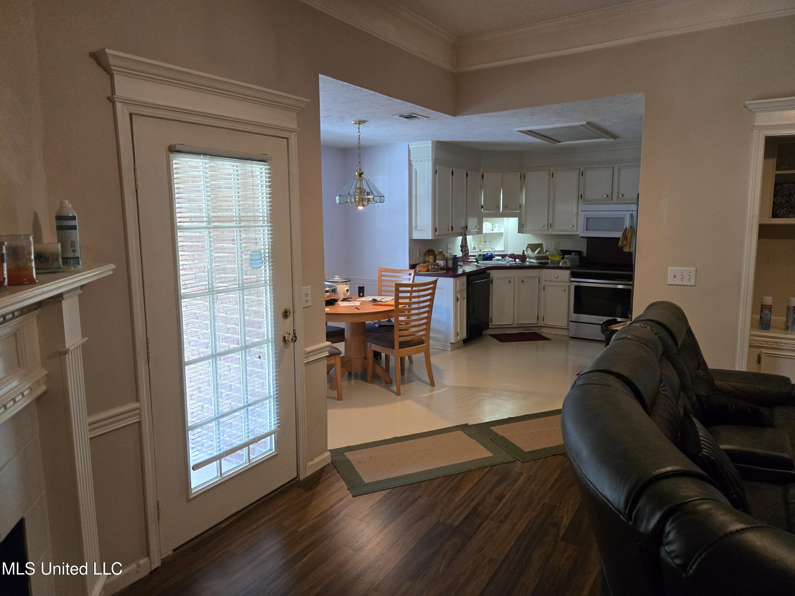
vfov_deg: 58.9
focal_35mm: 23
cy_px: 298
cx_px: 398
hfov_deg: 73.9
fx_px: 528
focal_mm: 5.4
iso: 500
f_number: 1.8
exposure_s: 1/120
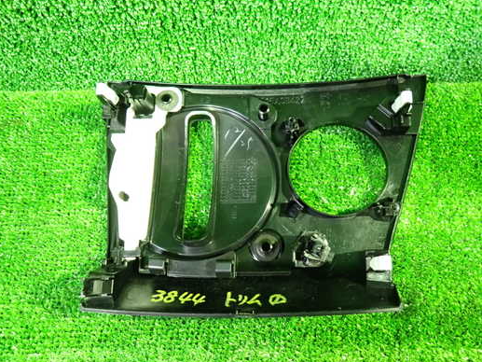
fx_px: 404
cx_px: 270
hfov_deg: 61.5
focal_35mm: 29
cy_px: 181
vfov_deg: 48.2
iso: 800
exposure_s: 1/13
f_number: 2
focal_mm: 4.5
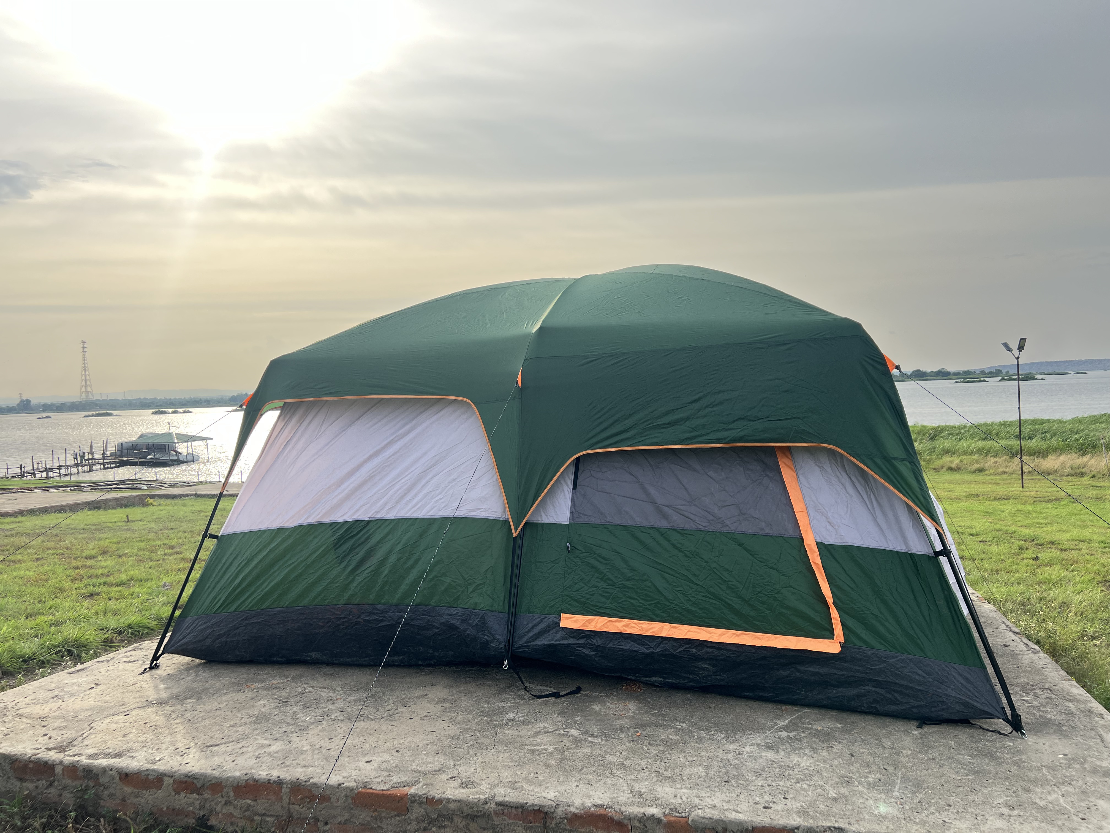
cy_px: 416
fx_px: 834
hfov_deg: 67.3
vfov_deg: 53.1
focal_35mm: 26
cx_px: 555
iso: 50
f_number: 1.5
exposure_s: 1/1449
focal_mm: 5.7
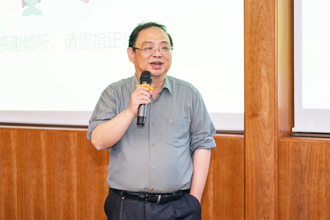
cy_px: 110
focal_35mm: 105
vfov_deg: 13.0
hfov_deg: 19.5
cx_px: 165
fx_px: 962
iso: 640
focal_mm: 105
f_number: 4.5
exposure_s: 1/125
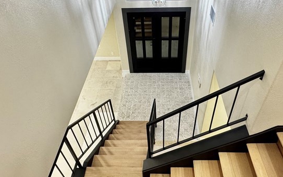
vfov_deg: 44.4
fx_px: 216
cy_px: 79
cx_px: 155
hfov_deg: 66.3
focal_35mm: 28
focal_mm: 2.22
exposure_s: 1/60
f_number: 2.2
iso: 320
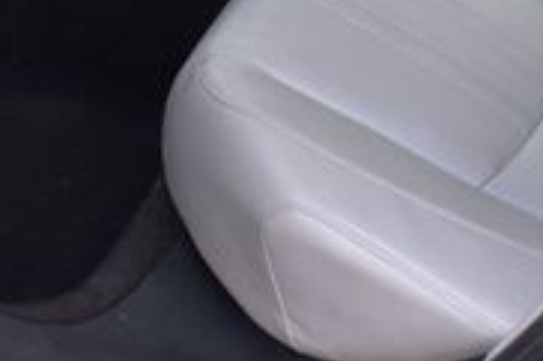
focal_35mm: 116
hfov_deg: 17.6
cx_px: 322
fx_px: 1748
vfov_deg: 11.3
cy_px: -170
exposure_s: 1/20
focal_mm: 22
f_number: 6.3
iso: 400
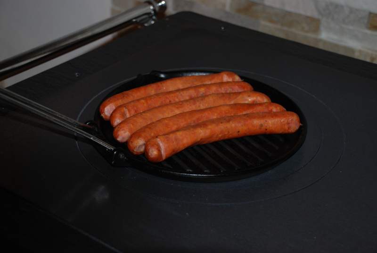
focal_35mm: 72
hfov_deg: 28.0
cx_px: 188
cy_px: 126
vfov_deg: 19.0
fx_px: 755
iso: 400
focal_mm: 48
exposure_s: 1/60
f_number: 4.8
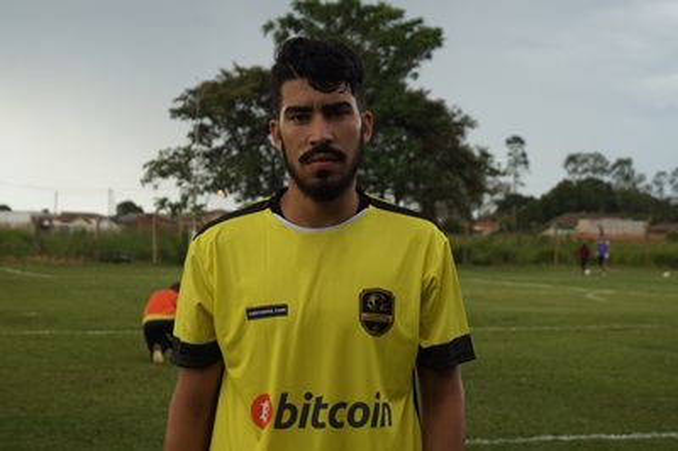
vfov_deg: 16.5
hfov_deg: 24.6
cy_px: 226
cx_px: 339
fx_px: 1552
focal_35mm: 82
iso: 200
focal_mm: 55
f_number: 5.6
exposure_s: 1/200
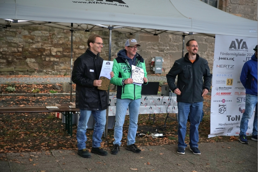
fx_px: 358
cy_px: 86
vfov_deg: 27.0
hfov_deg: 39.6
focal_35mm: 50
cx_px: 129
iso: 800
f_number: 2.8
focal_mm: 50
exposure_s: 1/100
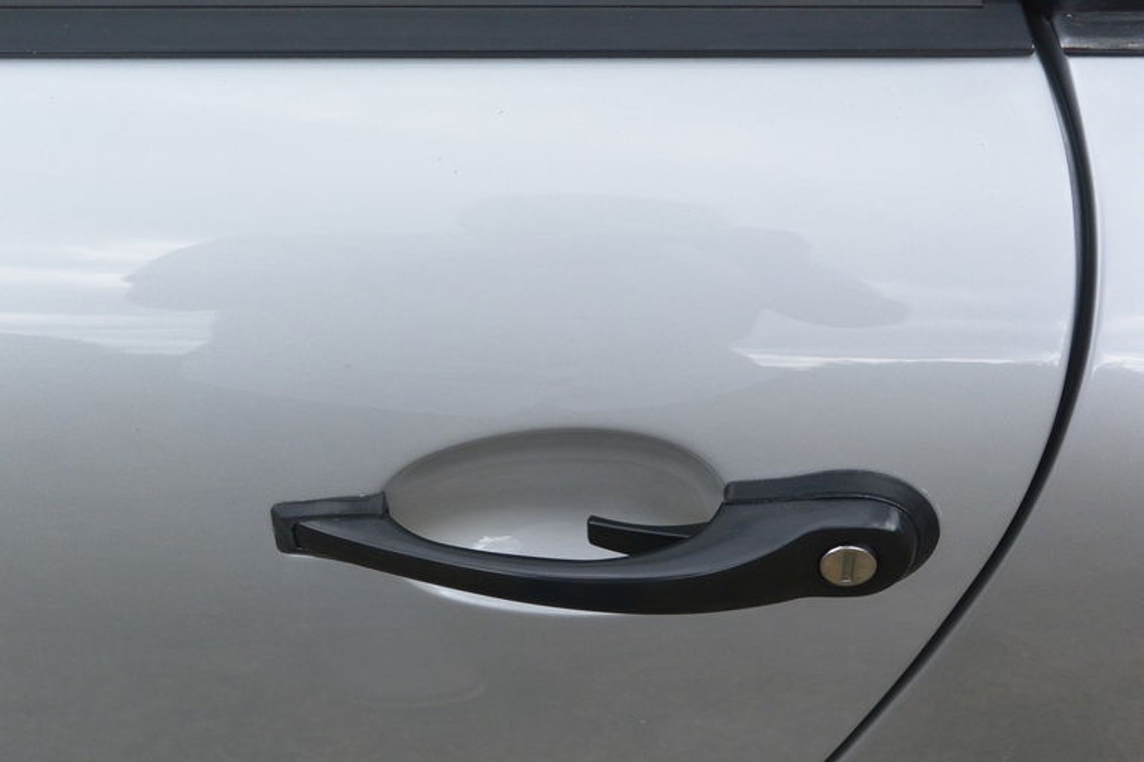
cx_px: 572
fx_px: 1938
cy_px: 381
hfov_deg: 32.9
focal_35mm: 61
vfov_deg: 22.3
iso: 280
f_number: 5
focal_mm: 22.7
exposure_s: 1/125
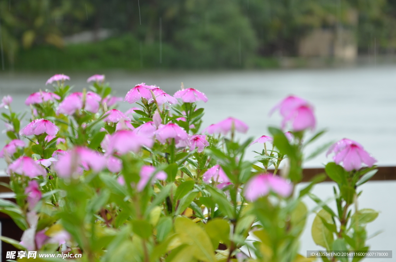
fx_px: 1152
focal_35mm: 105
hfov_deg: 19.5
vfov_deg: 13.0
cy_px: 131
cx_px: 198
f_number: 5.3
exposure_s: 1/100
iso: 200
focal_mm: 70
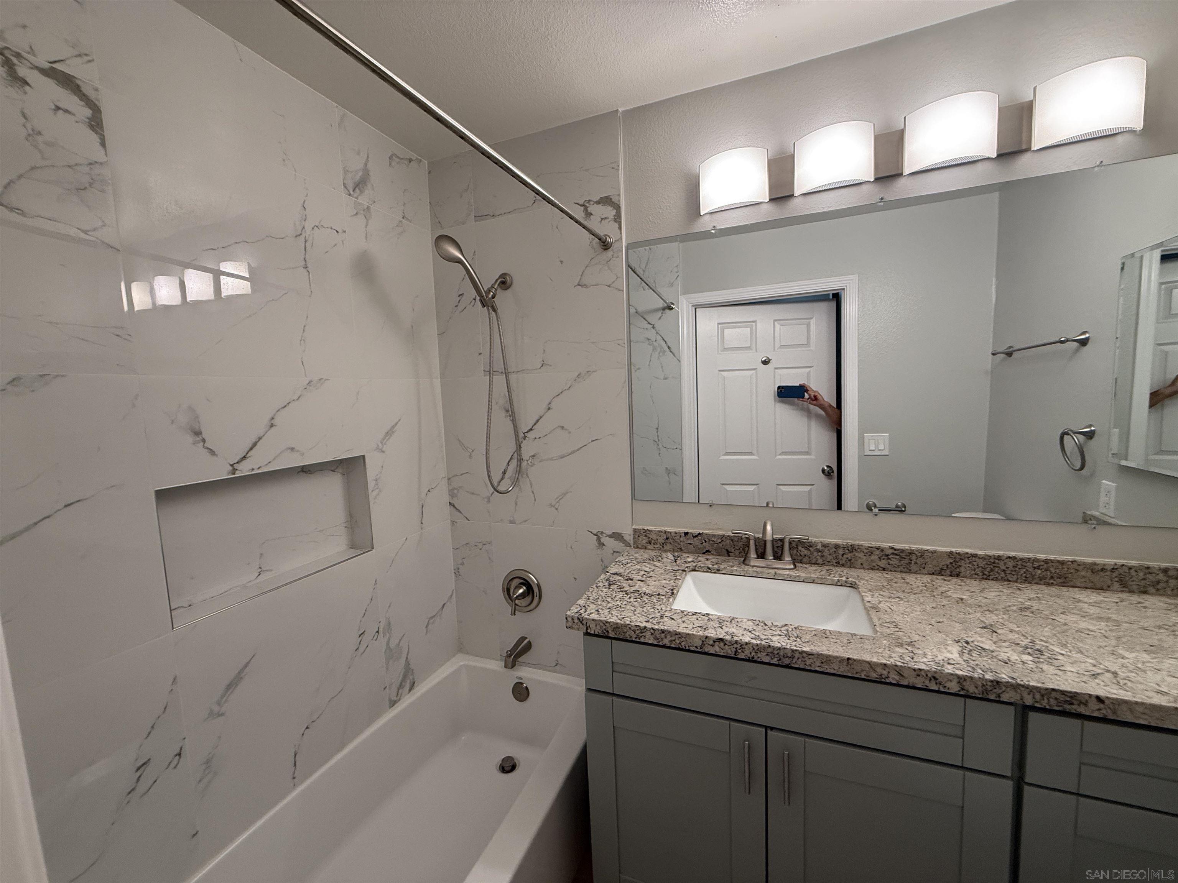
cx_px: 589
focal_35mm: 14
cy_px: 442
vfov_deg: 85.7
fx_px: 476
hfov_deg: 102.1
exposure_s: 1/120
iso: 160
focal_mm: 2.22
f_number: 2.2
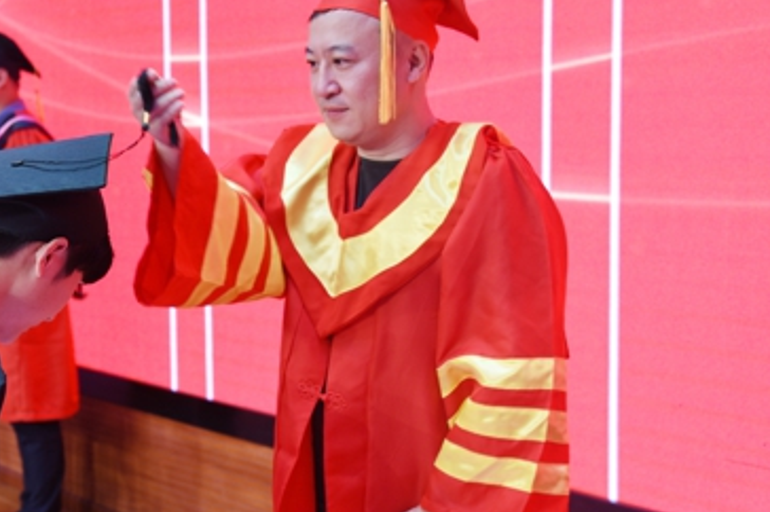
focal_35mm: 71
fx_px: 1517
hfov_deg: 28.1
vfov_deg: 19.2
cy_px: 259
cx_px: 209
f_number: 4
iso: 280
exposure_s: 1/40
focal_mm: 38
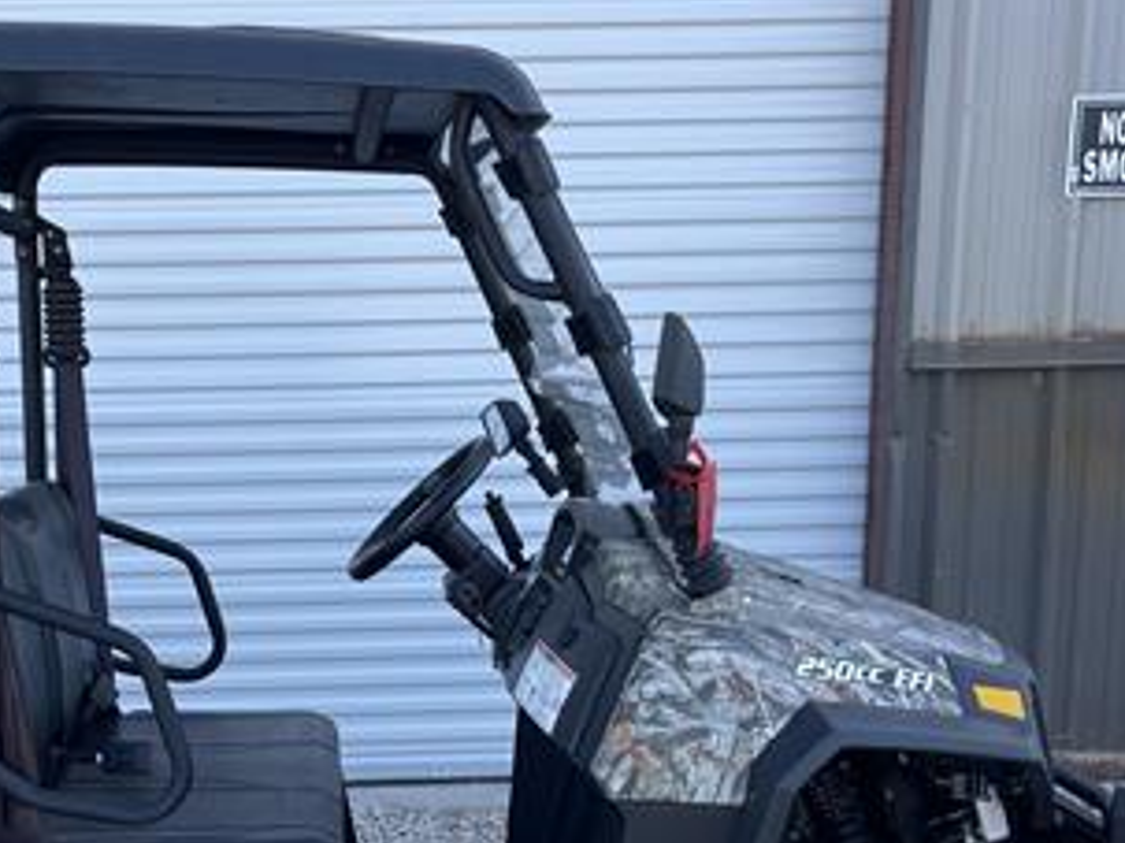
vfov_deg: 26.0
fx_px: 1787
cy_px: 698
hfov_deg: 34.2
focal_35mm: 55
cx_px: 275
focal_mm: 5.1
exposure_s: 1/687
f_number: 1.6
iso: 32
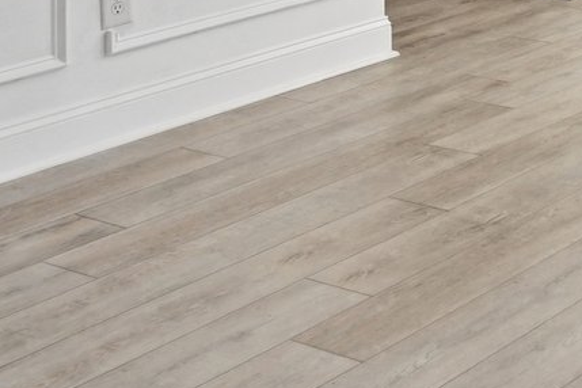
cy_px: -329
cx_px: 857
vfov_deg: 13.7
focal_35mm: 88
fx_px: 1429
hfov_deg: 20.1
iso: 800
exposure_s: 1/80
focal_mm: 18.5
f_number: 8
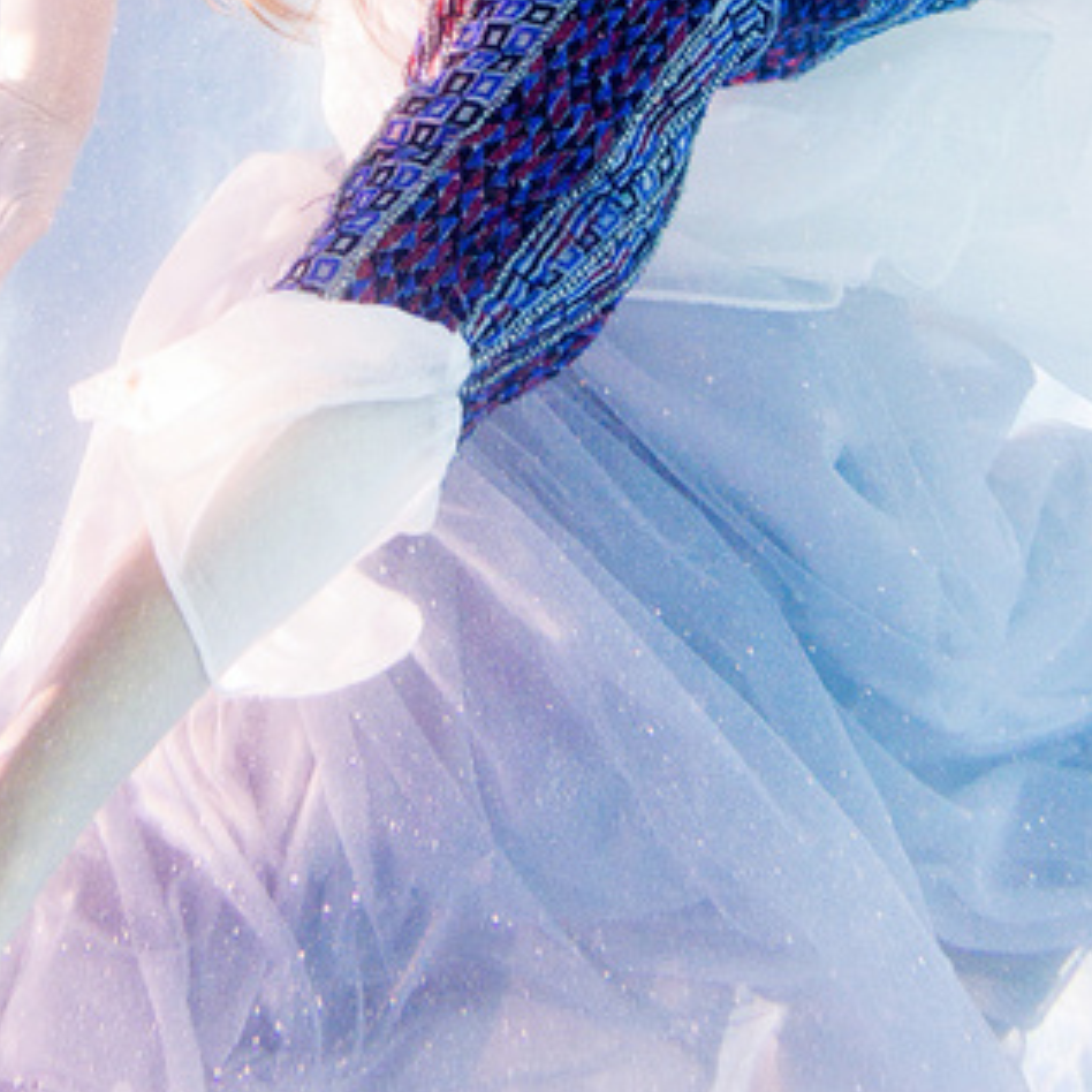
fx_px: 2784
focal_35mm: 78
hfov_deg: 22.2
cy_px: -380
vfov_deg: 20.1
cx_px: 454
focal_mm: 11
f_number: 4
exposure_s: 1/320
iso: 200
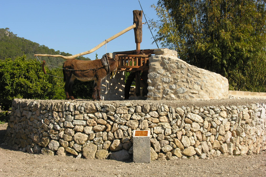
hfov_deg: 33.9
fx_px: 436
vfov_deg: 23.0
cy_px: 79
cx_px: 132
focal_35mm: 59
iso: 50
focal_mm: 14.2
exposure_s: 1/191
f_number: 6.7
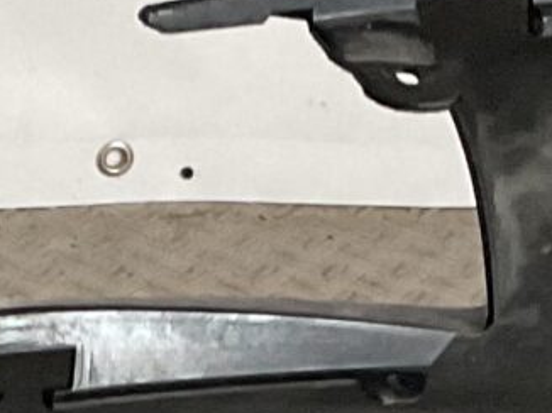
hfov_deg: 8.7
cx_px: 391
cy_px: 895
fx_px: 3633
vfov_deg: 6.3
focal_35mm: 228
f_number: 1.8
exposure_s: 1/50
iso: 100
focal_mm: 3
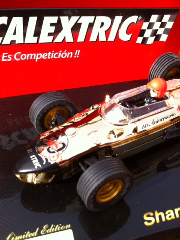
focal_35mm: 47
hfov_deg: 30.6
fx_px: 326
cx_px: 124
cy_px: 120
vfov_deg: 40.4
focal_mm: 3.85
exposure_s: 1/305
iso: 80
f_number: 2.8
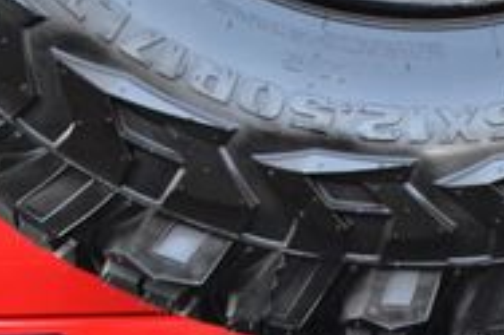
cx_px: 453
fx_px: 2140
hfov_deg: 13.3
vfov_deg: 8.7
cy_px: 560
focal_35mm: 153
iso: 1600
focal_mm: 30
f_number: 5
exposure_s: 1/15
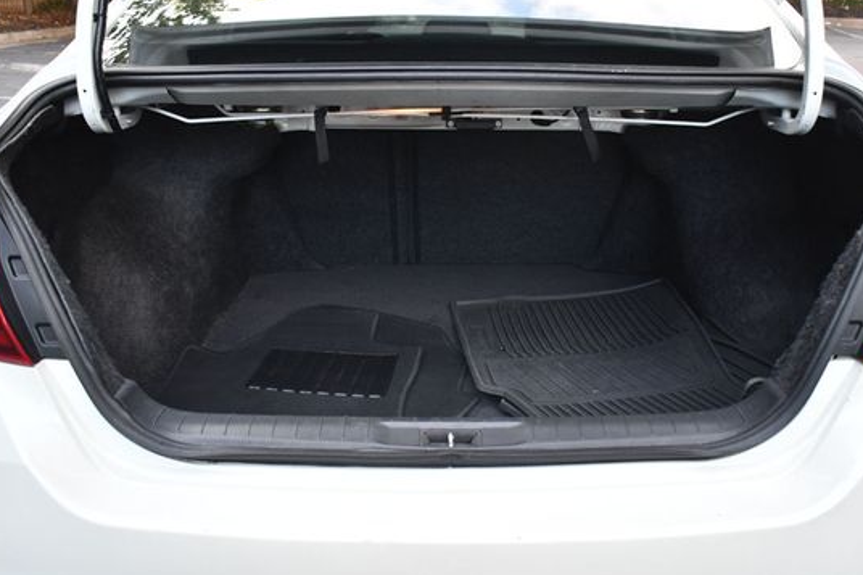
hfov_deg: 51.8
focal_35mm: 37
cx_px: 470
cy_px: 271
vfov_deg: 35.9
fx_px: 887
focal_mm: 21
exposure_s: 1/250
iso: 800
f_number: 3.8
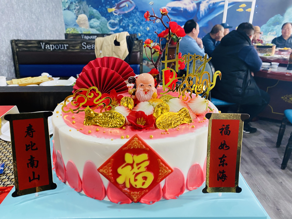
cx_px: 146
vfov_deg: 53.1
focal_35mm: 26
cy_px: 110
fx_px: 219
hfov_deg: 67.3
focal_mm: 4.25
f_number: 1.8
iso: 160
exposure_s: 1/60
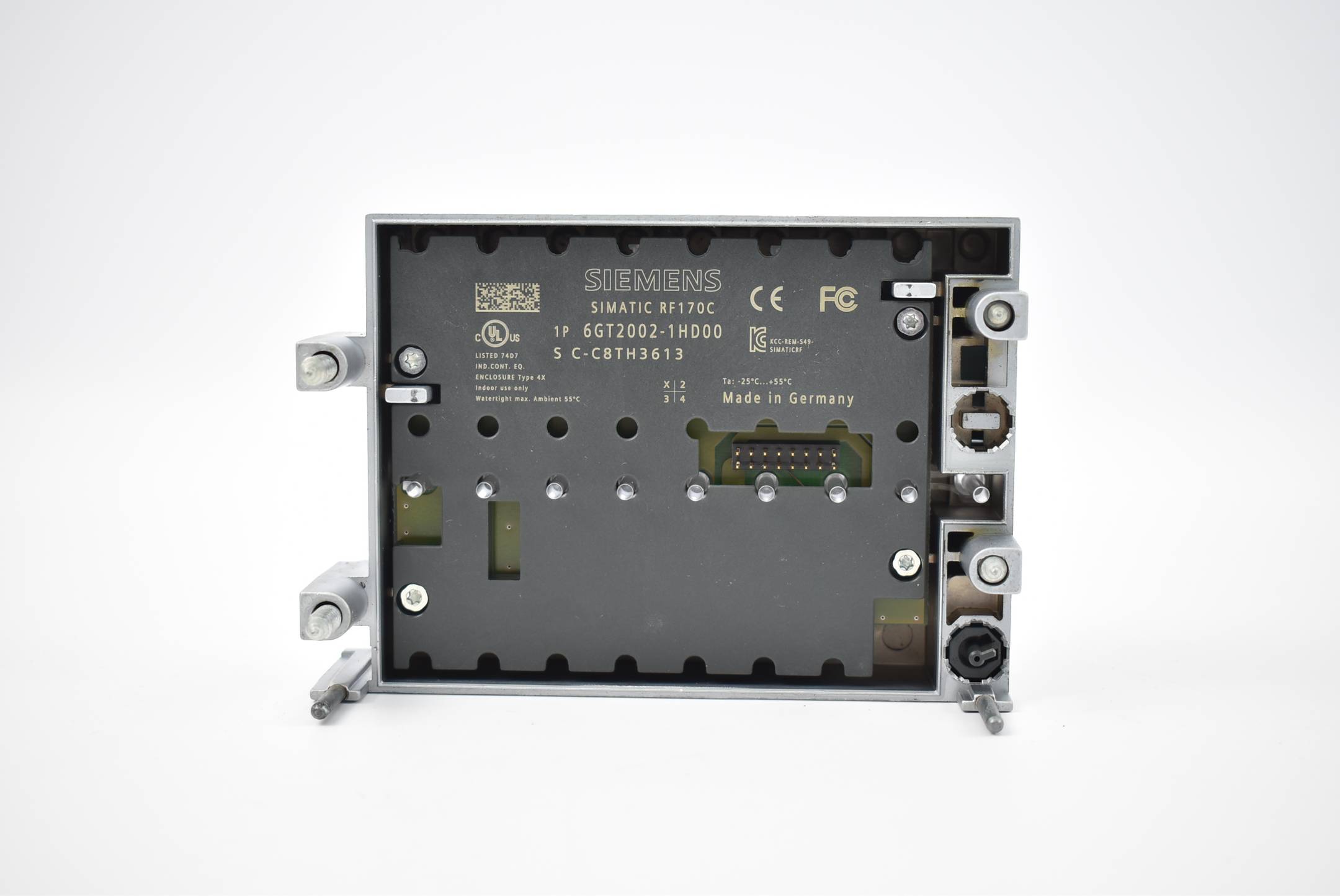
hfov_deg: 37.8
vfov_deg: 25.8
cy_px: 448
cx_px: 670
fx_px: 1956
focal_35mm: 52
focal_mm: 35
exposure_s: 1/60
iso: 360
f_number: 4.5
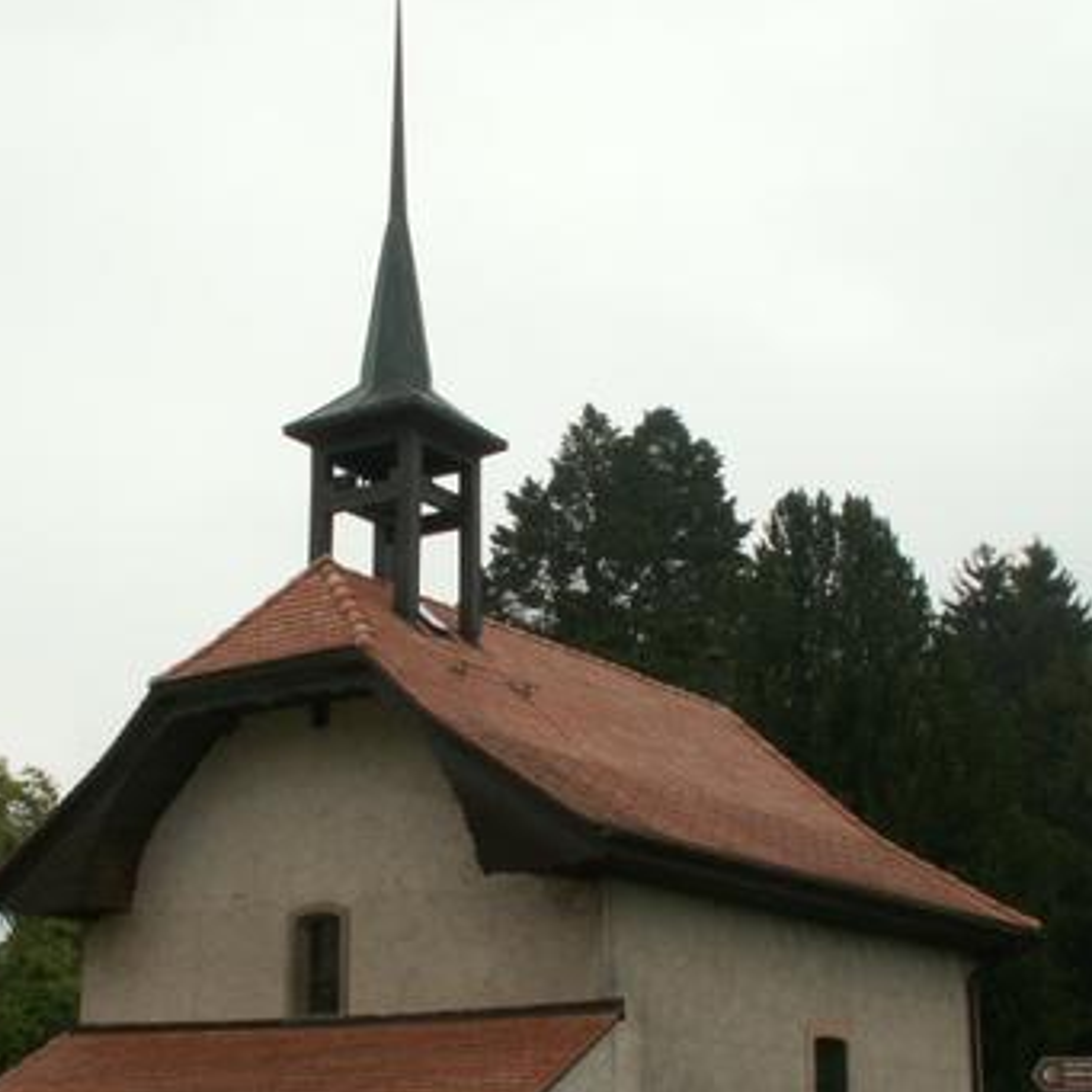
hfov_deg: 29.5
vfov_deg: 29.5
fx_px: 2070
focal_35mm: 58
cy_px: 660
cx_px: 484
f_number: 8
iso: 50
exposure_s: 1/60
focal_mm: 5.86
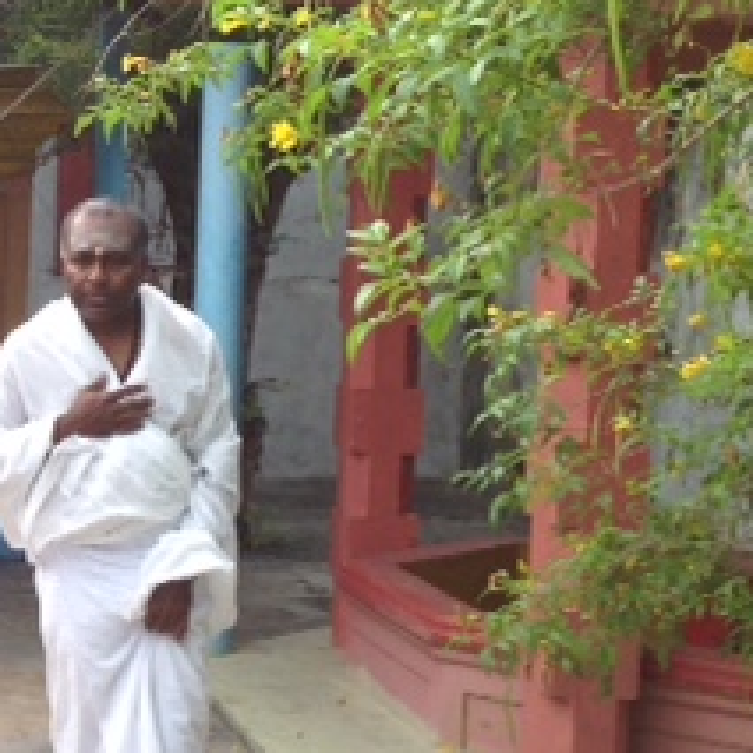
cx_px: -191
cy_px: 329
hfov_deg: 17.6
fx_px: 2289
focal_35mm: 93
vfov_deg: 18.7
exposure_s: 1/277
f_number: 2.4
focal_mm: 4.28
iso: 50
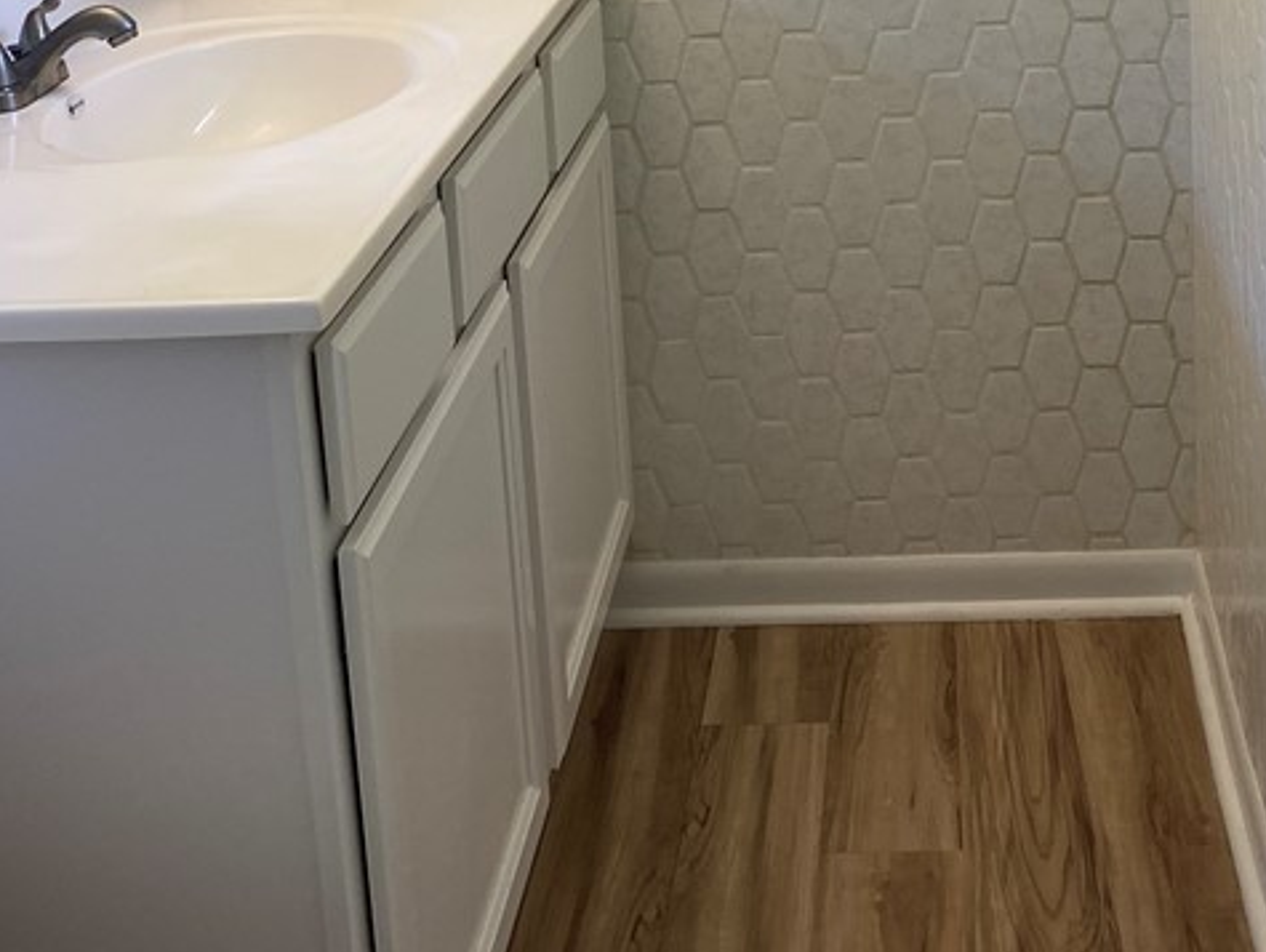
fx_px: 2050
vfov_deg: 24.6
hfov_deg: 34.2
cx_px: 784
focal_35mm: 56
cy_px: -51
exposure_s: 1/120
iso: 125
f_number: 1.8
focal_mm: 4.25
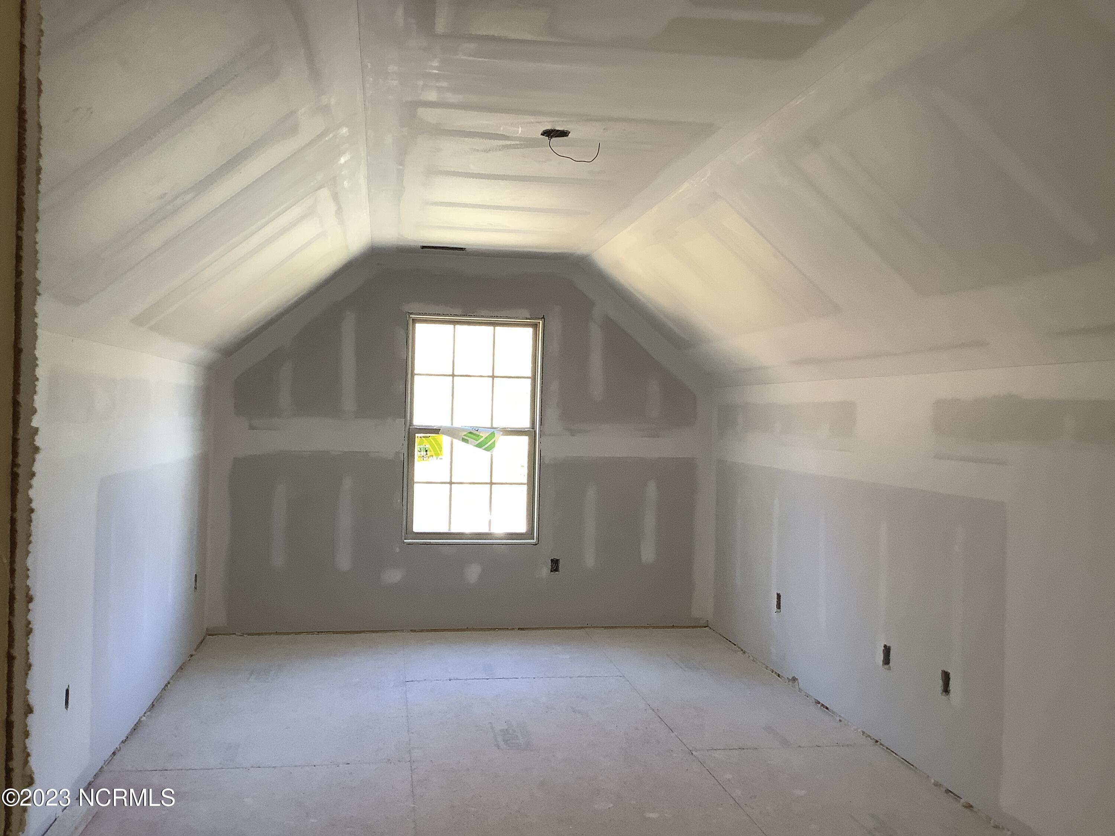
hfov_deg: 58.4
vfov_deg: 45.4
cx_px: 558
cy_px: 418
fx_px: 999
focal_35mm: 31
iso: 80
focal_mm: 3.3
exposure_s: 1/60
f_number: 2.4
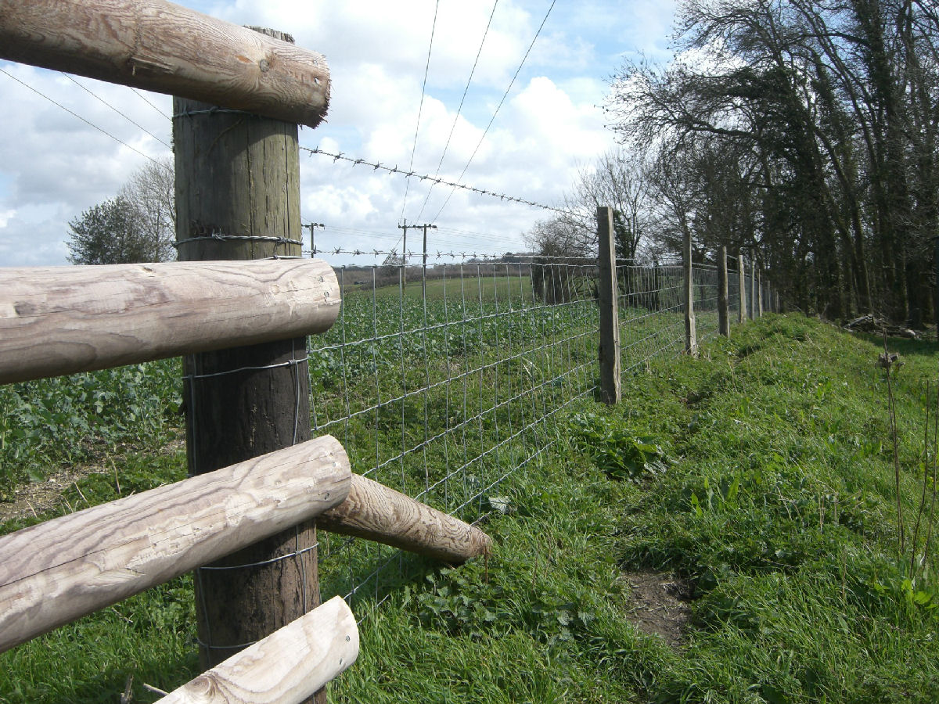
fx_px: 1031
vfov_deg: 37.7
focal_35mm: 38
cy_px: 352
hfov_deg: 49.0
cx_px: 470
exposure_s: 1/160
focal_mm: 7.9
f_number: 8
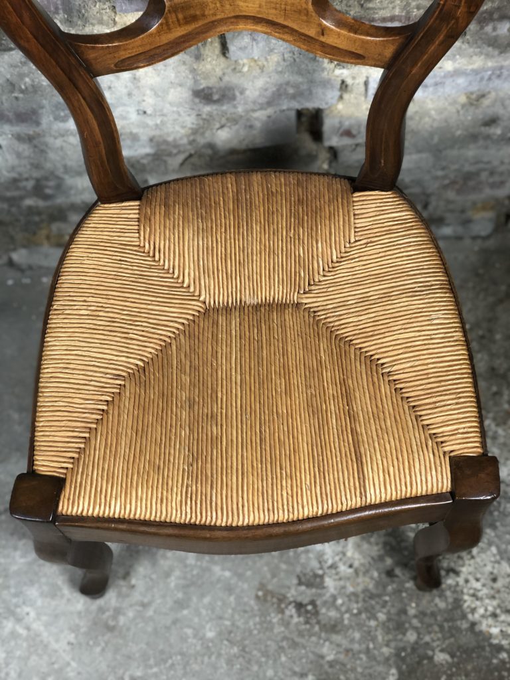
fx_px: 1021
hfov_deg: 28.0
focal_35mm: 52
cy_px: 340
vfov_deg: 36.8
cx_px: 255
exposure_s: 1/33
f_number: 2.4
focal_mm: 6
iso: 100
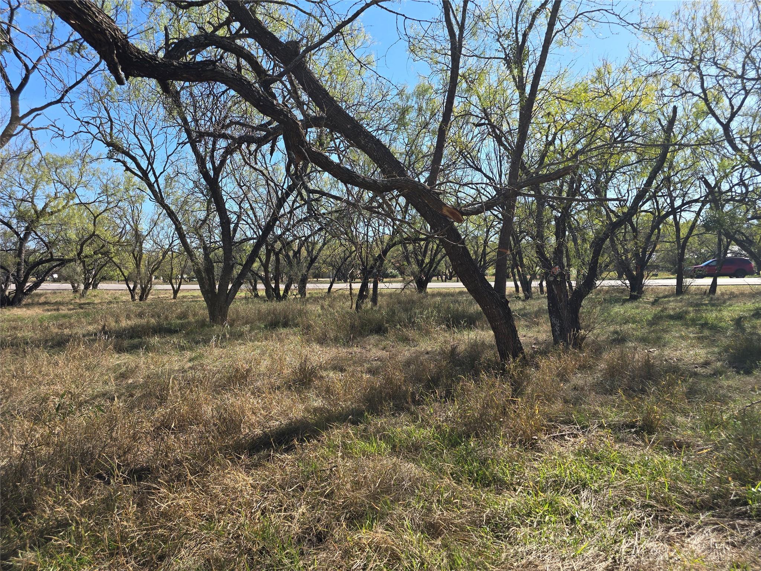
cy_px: 286
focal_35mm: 23
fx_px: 506
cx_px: 380
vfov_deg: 58.9
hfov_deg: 73.9
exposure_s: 1/441
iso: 12
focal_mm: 6.3
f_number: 1.7
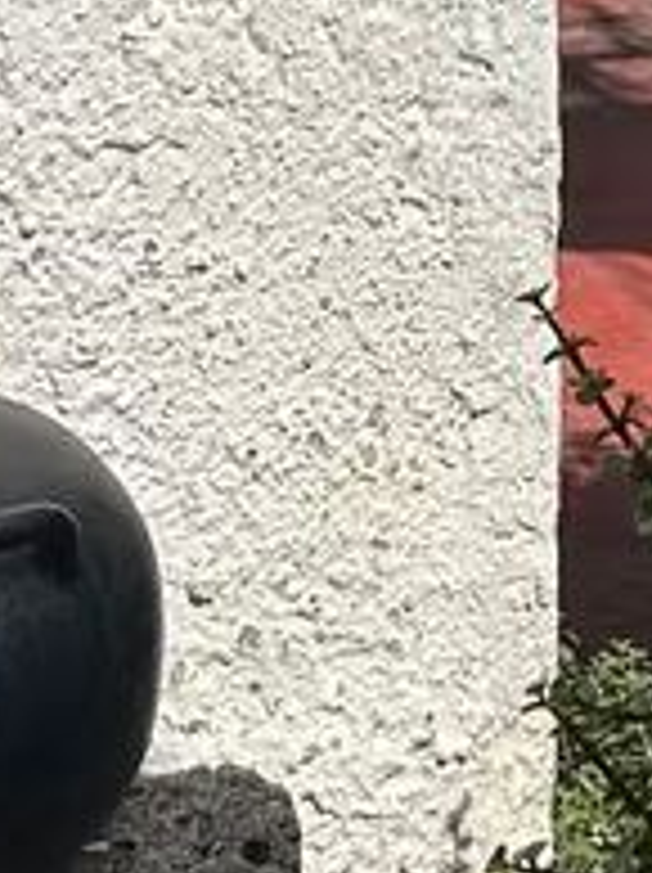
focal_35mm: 161
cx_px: 450
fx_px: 4052
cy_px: -486
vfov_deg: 11.7
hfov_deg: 9.2
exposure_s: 1/10309
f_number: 1.5
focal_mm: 5.7
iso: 50
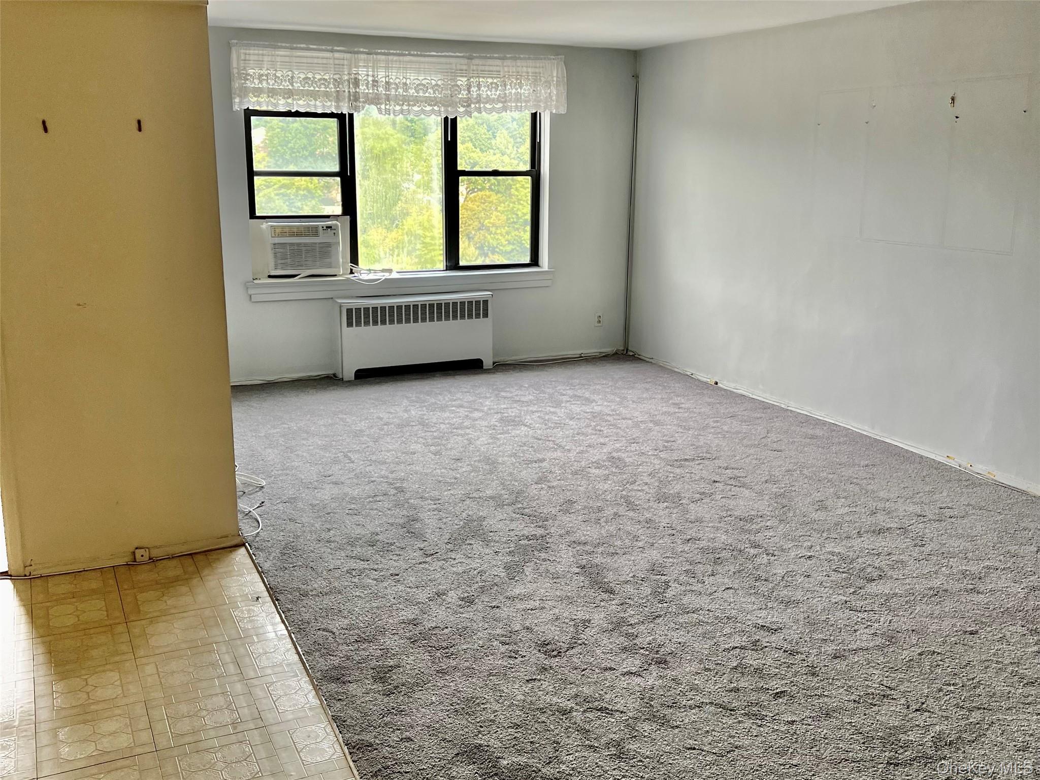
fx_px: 781
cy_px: 390
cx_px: 520
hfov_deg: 67.3
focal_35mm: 26
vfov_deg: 53.1
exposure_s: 1/120
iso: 100
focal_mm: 5.7
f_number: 1.5
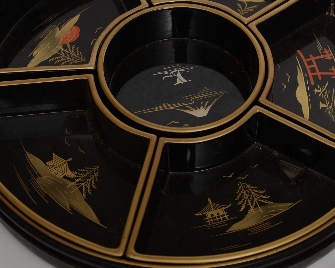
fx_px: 1021
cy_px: 111
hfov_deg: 18.6
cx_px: 169
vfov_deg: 14.9
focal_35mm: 103
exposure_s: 1/60
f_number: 6.3
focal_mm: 48
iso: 100
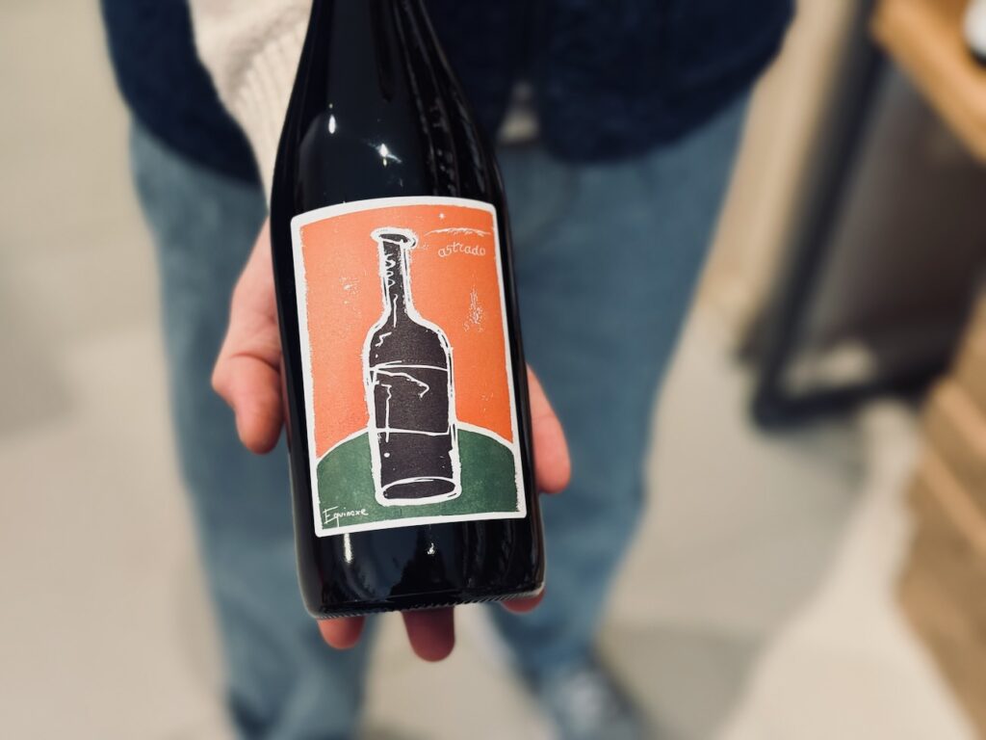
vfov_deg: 30.3
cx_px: 493
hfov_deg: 39.7
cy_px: 370
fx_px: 1367
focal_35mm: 48
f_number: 1.78
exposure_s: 1/33
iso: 200
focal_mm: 6.76
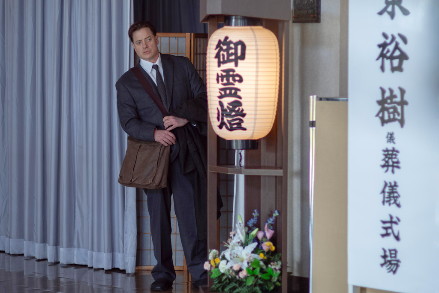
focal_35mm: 112
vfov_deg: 12.2
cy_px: 146
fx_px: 1366
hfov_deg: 18.3
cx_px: 220
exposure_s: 1/100
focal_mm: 75
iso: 200
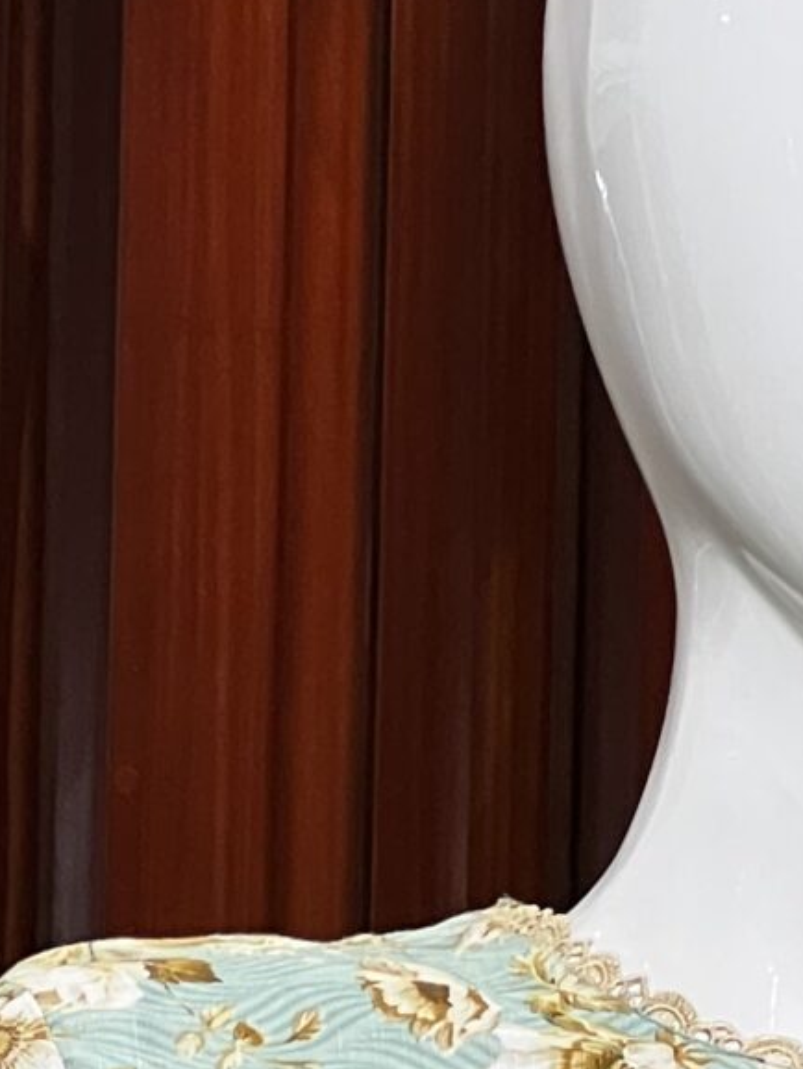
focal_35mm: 341
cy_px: 2047
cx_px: 846
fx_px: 10539
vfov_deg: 5.7
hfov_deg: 4.4
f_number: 2.8
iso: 200
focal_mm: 9
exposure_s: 1/50
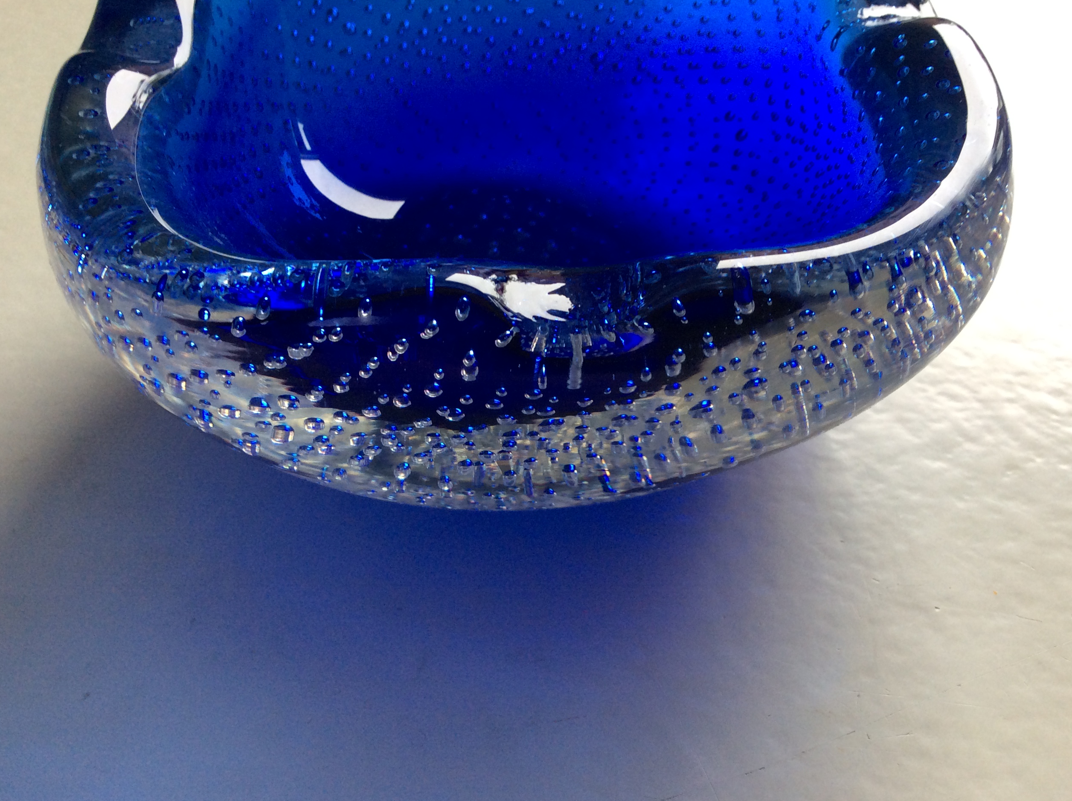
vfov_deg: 42.8
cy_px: 396
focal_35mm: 33
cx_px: 543
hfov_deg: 55.4
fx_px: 1020
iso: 64
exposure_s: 1/25
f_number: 2.4
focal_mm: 3.3
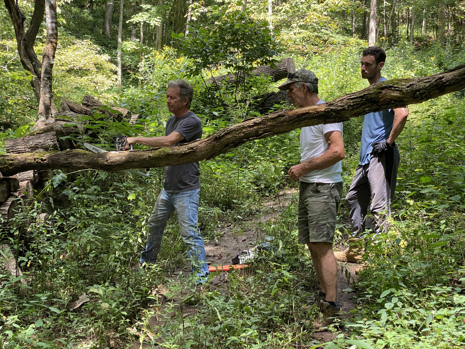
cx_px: 232
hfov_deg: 36.8
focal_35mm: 52
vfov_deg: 28.0
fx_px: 699
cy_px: 174
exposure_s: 1/121
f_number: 2
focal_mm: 6
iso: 50
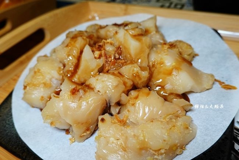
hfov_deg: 61.9
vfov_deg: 43.6
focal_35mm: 30
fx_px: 199
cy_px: 80
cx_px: 120
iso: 160
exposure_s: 1/30
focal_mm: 11.06
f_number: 3.2
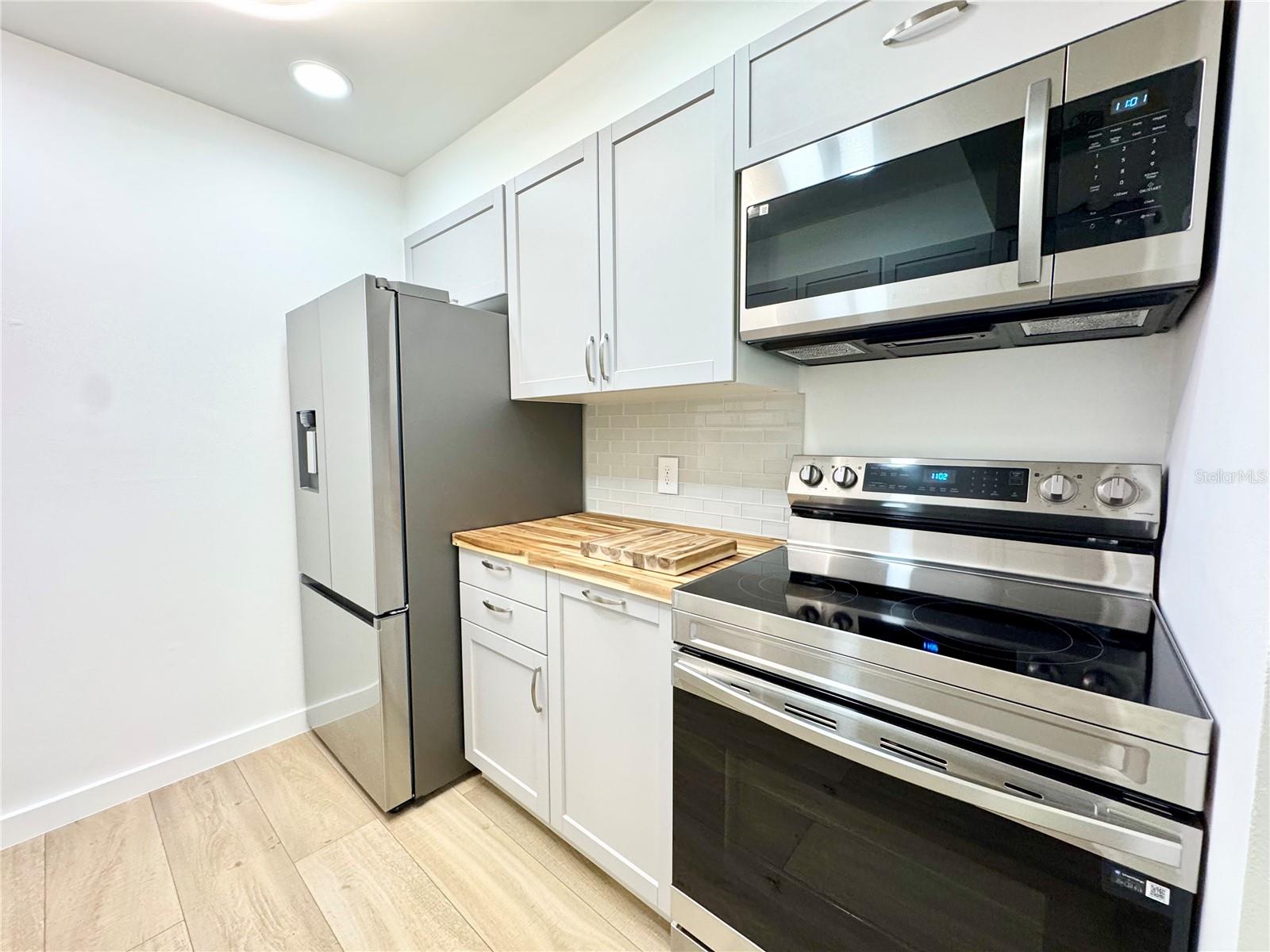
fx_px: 514
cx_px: 635
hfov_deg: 102.1
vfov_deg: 85.7
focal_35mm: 14
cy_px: 476
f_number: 2.2
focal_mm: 2.22
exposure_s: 1/120
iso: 250
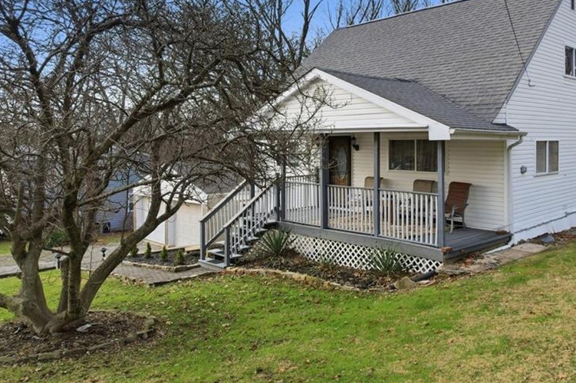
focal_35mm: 30
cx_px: 334
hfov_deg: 61.6
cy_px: 147
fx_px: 480
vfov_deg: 43.3
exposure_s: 1/640
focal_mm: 8.4
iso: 100
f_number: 2.8
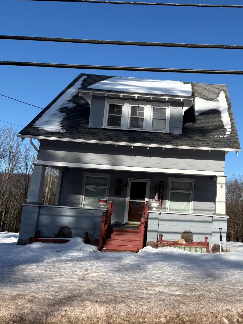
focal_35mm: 35
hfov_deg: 38.8
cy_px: 161
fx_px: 328
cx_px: 203
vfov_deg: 52.6
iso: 50
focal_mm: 5.96
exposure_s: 1/4608
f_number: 1.6
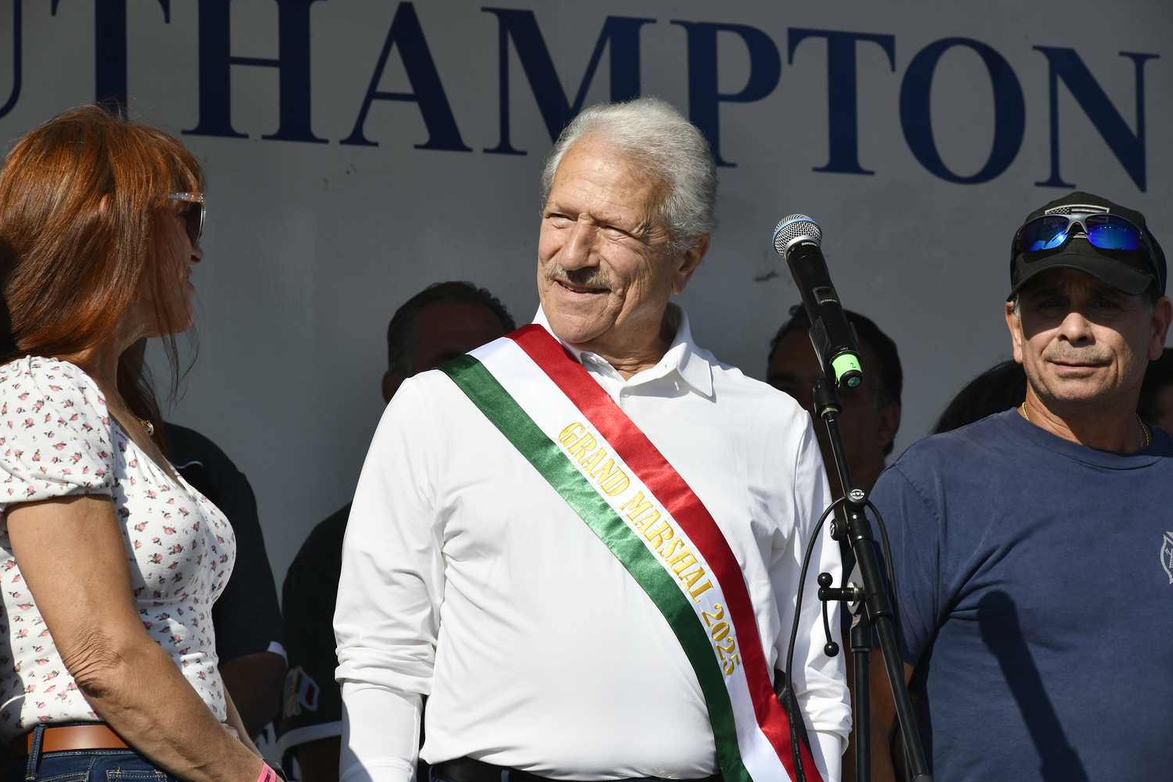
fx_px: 6548
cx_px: 588
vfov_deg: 6.8
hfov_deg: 10.2
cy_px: 392
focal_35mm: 201
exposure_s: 1/1250
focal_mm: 200
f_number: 18
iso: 800
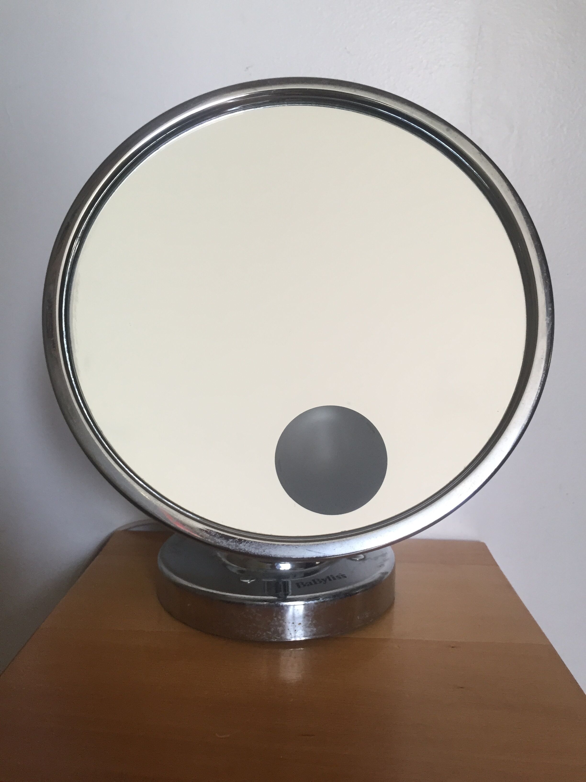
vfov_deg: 61.7
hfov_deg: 48.2
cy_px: 391
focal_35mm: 29
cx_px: 293
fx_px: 655
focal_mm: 4.15
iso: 80
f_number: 2.2
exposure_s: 1/30
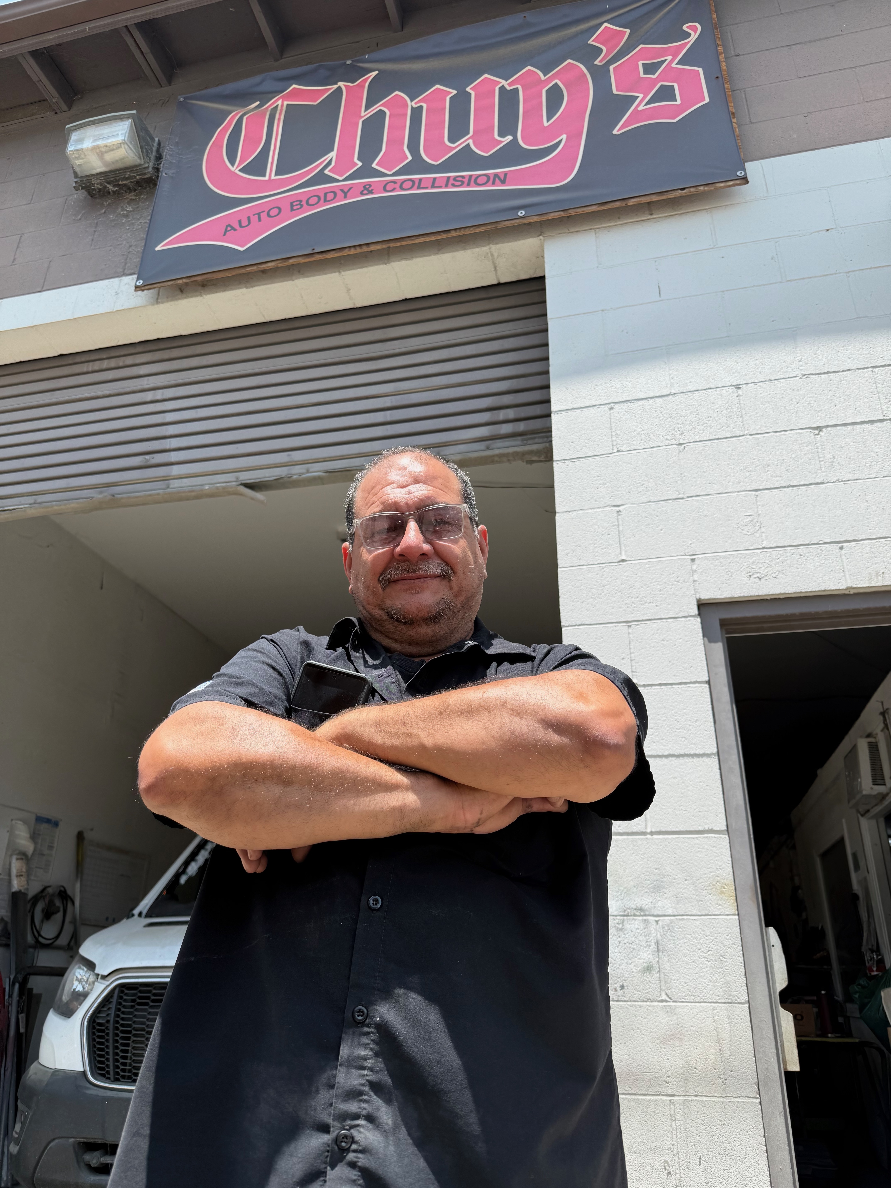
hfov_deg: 56.8
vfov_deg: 71.6
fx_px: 824
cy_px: 594
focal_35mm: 24
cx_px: 446
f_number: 1.78
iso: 80
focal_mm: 6.76
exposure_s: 1/2525
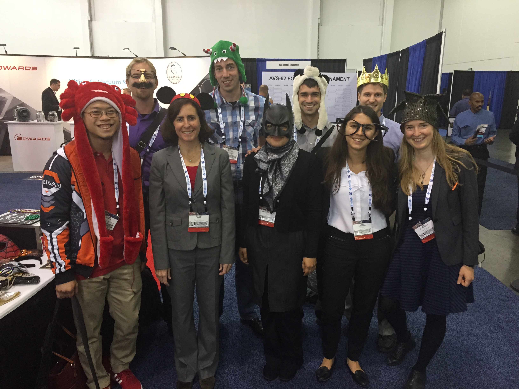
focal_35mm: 29
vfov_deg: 48.2
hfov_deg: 61.7
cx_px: 260
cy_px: 194
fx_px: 435
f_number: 2.2
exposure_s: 1/30
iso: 160
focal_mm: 4.15
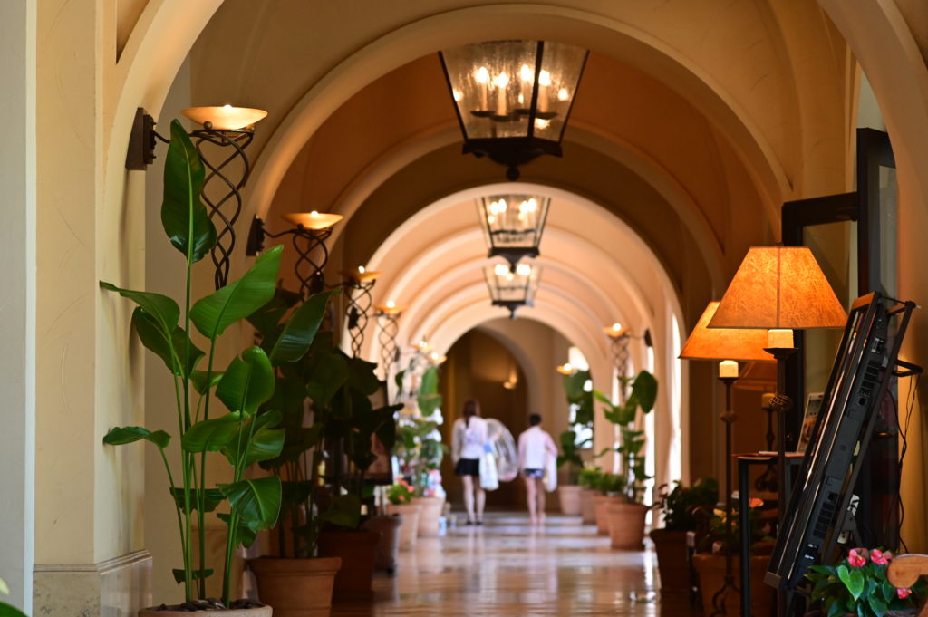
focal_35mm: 120
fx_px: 3091
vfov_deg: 11.4
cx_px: 464
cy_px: 308
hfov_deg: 17.1
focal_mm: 120
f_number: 4
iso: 1000
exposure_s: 1/125
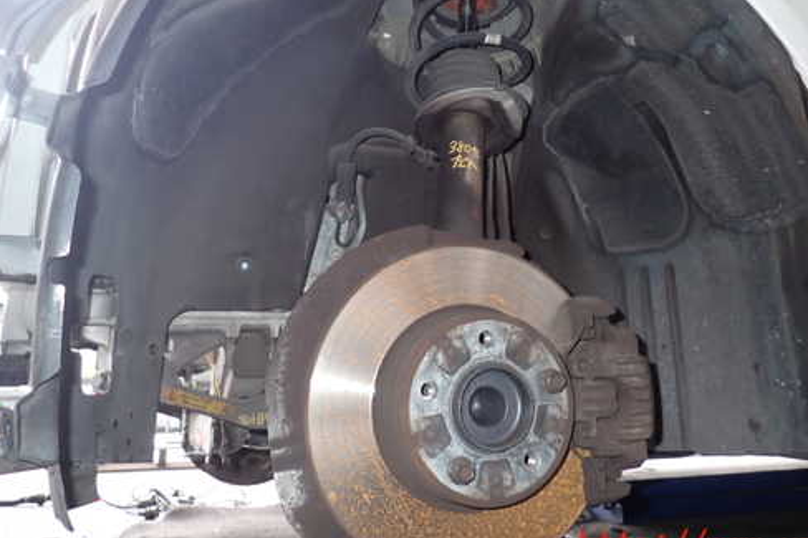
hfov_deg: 58.5
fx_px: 718
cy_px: 195
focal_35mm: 32
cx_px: 457
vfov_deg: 40.7
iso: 200
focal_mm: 4.5
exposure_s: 1/30
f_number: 2
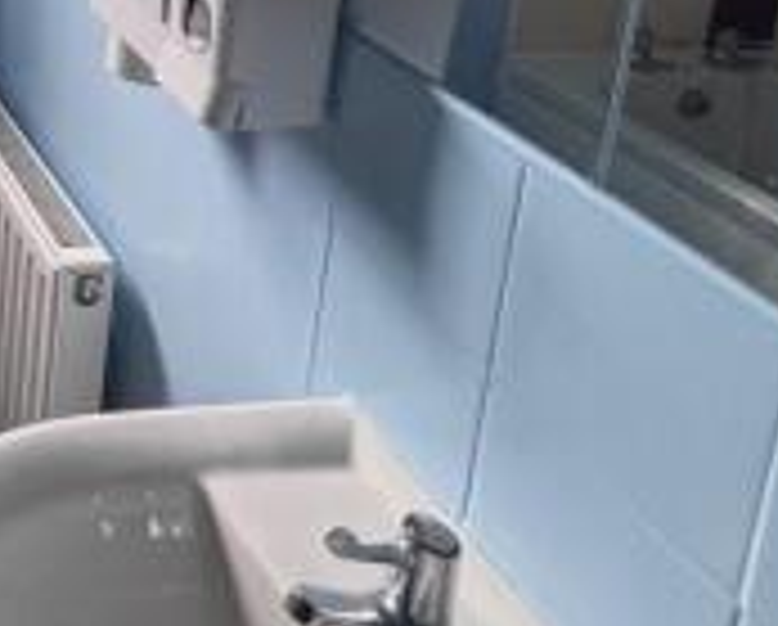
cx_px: -290
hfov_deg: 29.9
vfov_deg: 26.2
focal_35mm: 46
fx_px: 1061
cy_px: -254
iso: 320
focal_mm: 2.22
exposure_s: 1/99
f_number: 2.2
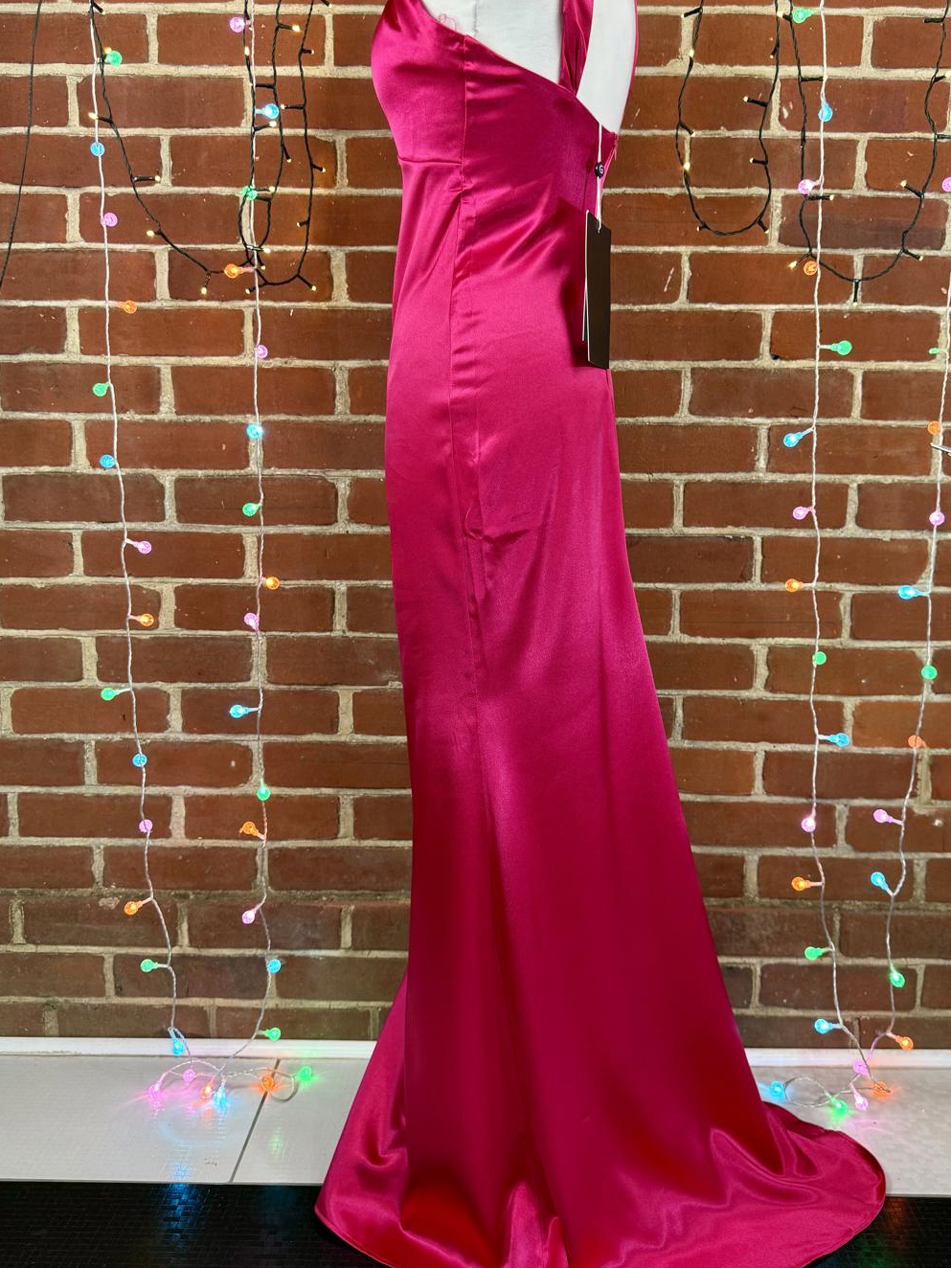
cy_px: 598
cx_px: 503
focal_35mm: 29
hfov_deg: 48.2
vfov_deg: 61.6
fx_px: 1062
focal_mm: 6.76
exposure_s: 1/50
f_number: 1.78
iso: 100
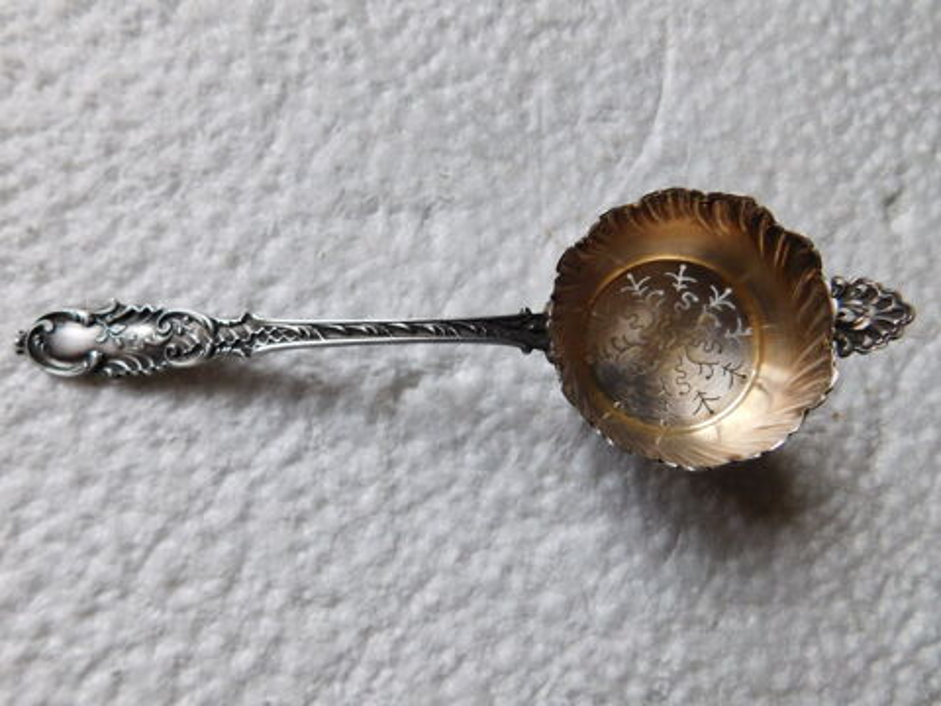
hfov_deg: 73.9
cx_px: 470
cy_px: 353
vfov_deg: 58.9
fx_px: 625
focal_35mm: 23
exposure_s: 1/30
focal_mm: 4
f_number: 3
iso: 220
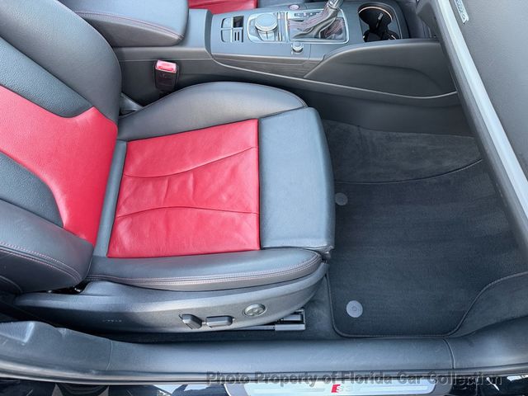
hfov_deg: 71.6
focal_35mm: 24
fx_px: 366
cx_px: 264
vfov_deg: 56.8
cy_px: 198
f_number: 1.78
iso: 500
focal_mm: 6.76
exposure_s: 1/60
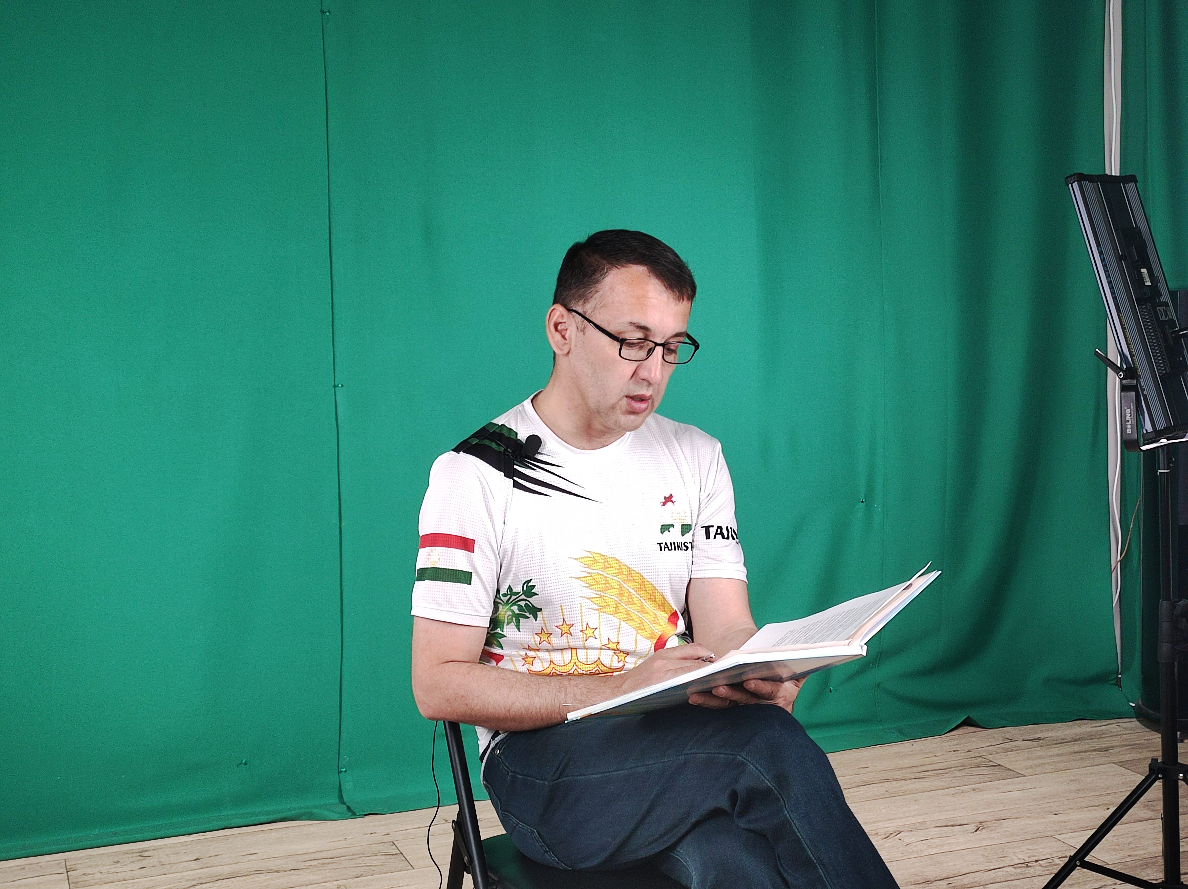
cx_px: 594
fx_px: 583
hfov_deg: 91.1
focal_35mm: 17
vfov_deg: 74.6
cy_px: 444
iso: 382
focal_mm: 4.74
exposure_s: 1/50
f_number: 1.79
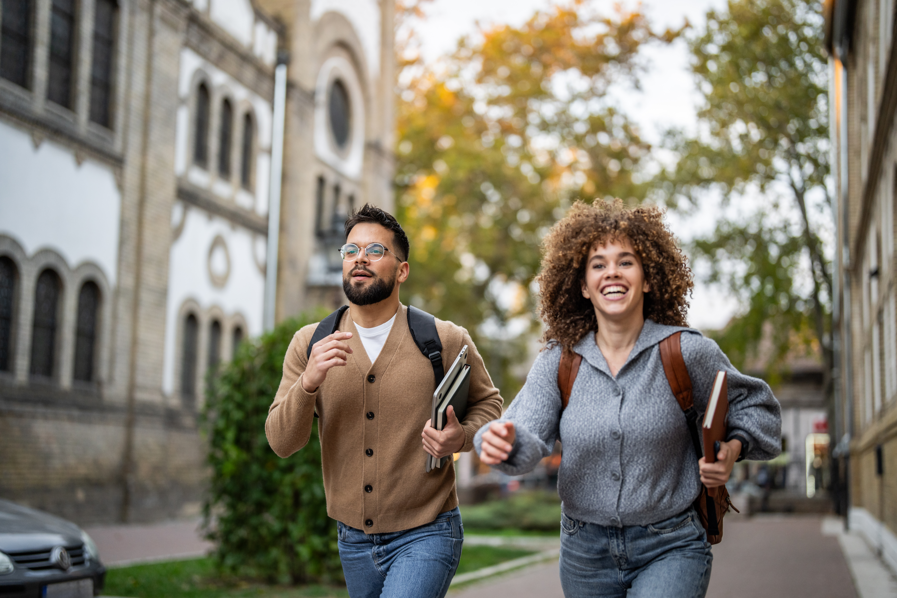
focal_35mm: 50
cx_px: 448
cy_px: 299
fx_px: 1246
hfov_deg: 39.6
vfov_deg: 27.0
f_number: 1.2
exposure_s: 1/1000
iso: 400
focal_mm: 50
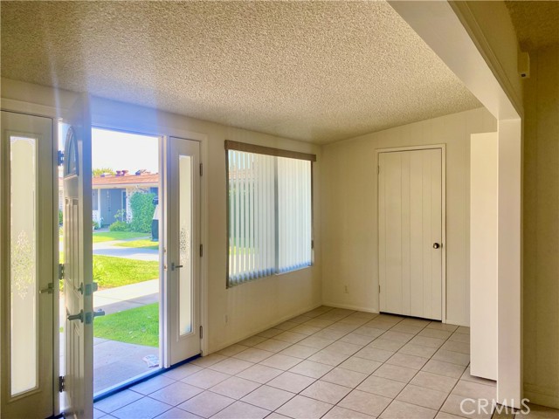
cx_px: 280
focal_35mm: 26
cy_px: 210
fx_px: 420
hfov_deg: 67.3
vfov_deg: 53.1
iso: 32
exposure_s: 1/161
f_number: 1.8
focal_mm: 4.25
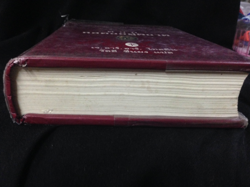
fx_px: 238
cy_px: 94
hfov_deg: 55.4
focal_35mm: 33
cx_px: 125
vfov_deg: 42.9
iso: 320
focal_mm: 4.12
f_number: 2.4
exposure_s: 1/20
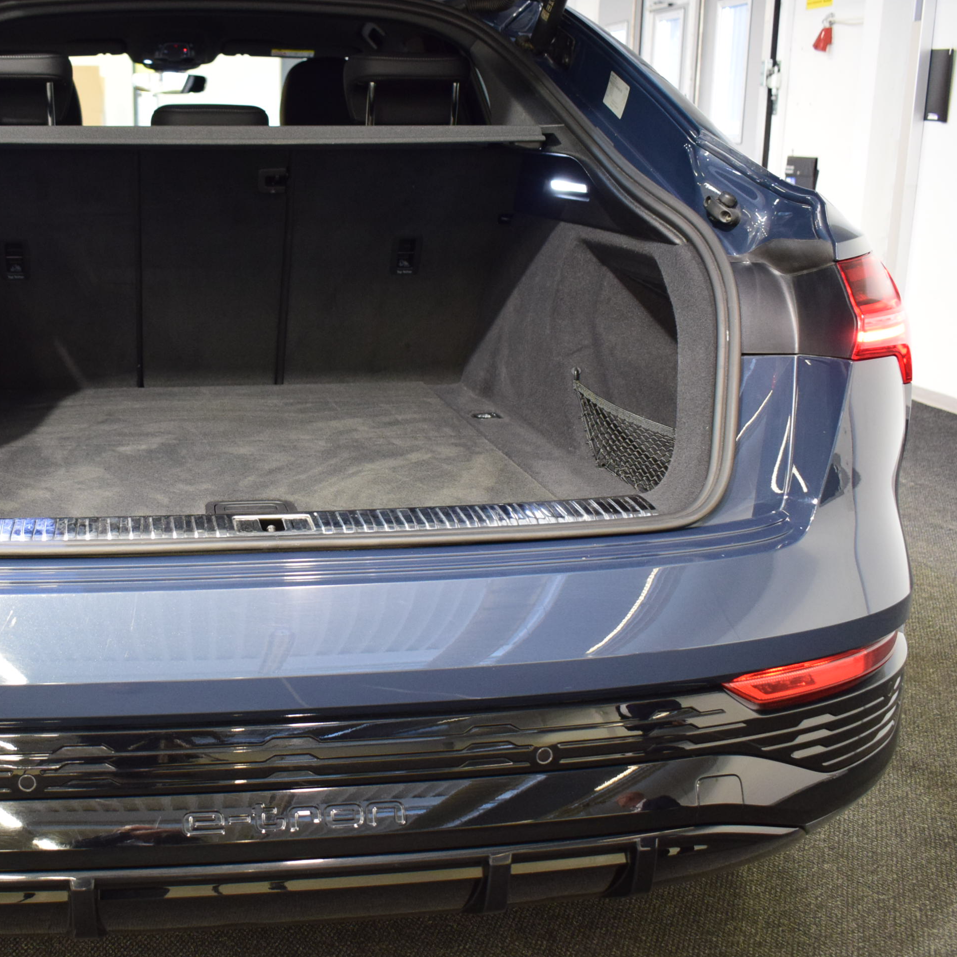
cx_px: 272
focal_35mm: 44
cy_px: 479
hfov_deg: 37.6
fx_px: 1376
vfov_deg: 38.3
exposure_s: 1/25
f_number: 3.8
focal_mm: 22
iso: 1600
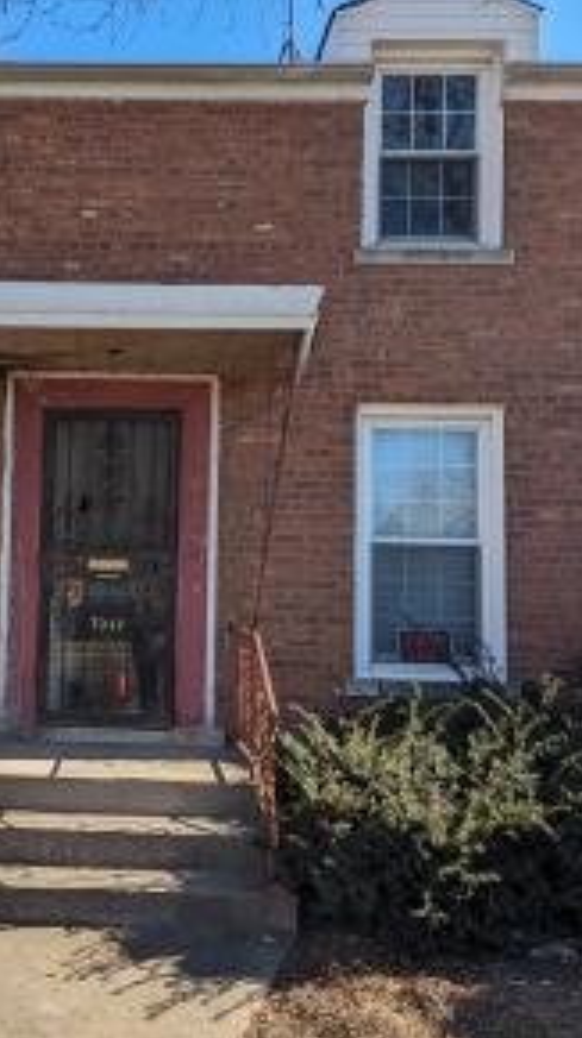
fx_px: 991
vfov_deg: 55.3
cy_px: 528
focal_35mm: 36
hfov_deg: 31.4
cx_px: 75
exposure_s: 1/596
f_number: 1.85
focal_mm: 6.81
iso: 33
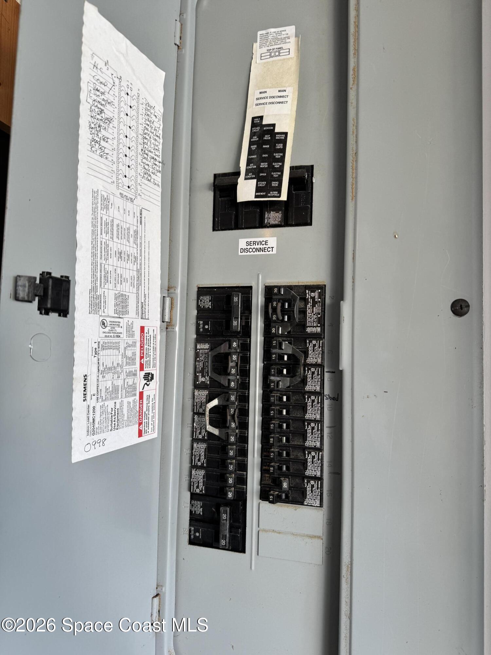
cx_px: 246
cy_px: 328
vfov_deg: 71.6
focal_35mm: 24
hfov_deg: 56.8
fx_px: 454
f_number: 1.78
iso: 80
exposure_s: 1/120
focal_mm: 6.76
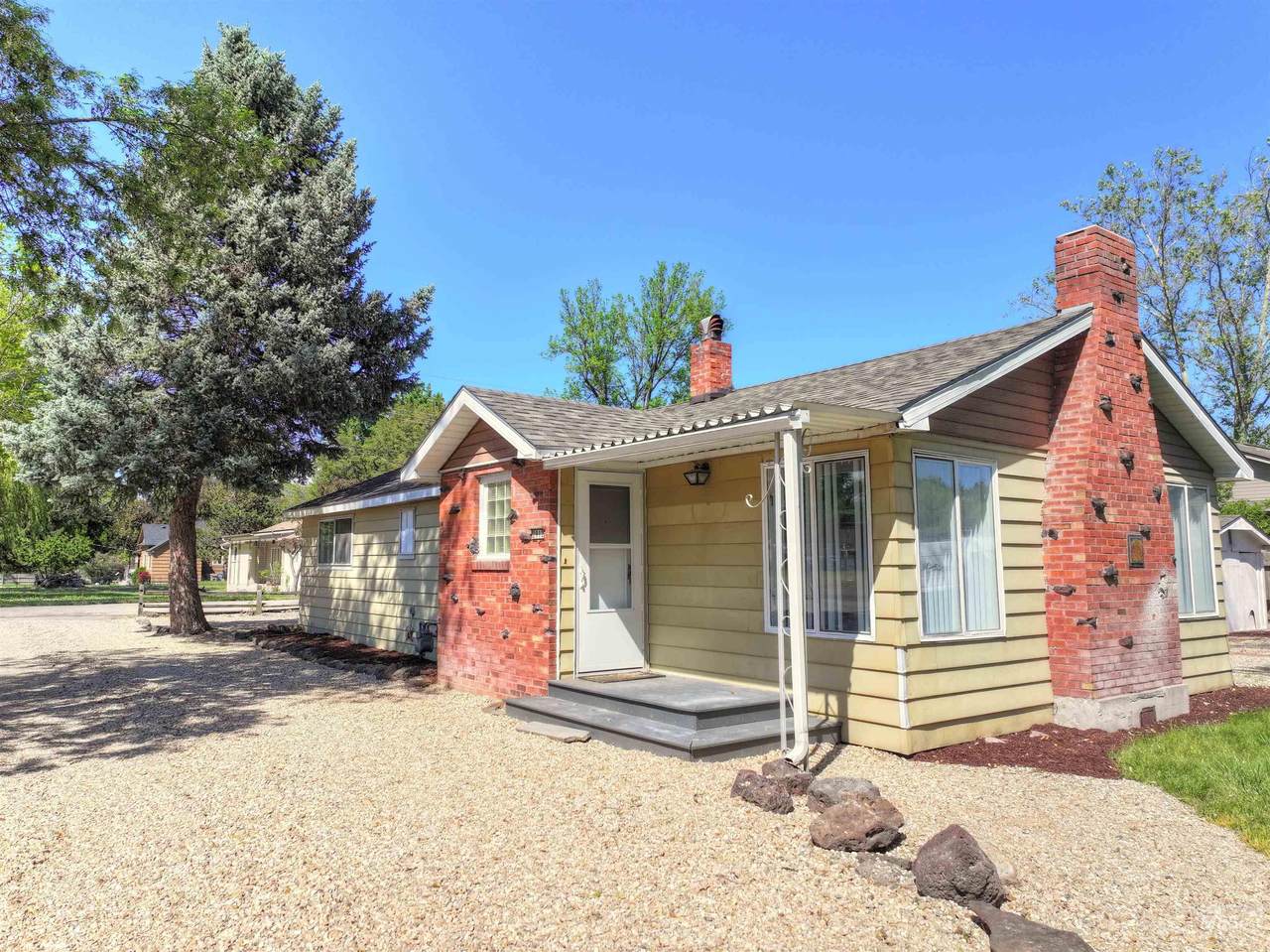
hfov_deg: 71.6
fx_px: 880
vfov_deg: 56.8
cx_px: 635
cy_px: 476
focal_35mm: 24
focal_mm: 12.3
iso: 100
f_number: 2.8
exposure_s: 1/2000
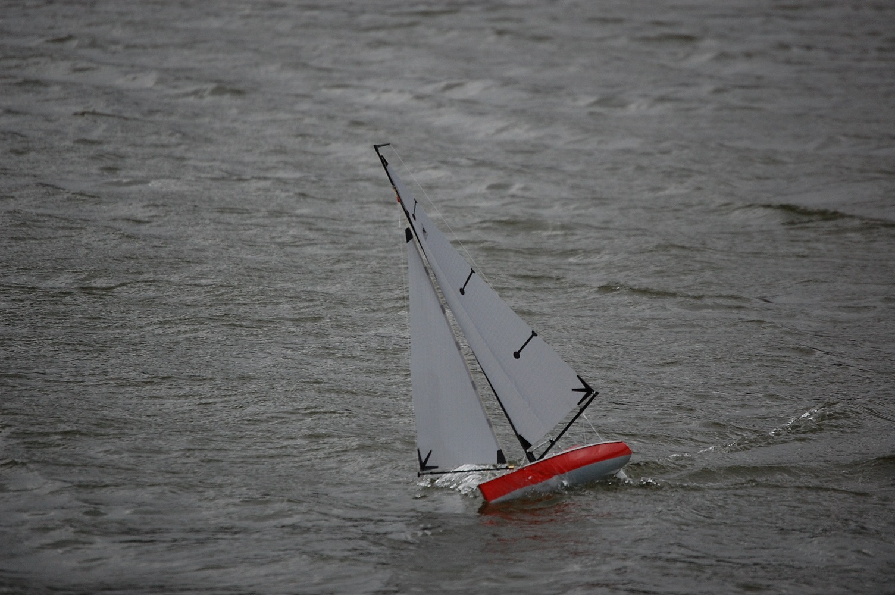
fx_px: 6520
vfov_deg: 5.2
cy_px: 298
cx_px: 448
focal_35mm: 262
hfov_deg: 7.9
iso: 500
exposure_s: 1/500
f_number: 5.6
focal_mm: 175
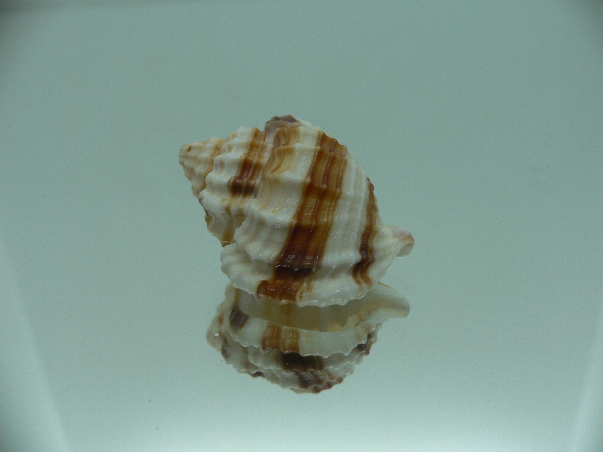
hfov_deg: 52.6
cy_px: 226
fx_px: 610
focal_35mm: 35
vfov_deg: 40.7
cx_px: 302
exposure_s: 1/80
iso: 80
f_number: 2.8
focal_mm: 4.6
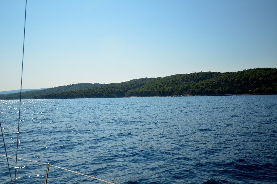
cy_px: 92
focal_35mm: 36
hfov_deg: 53.2
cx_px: 138
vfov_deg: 36.7
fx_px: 276
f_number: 4
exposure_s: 1/8000
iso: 450
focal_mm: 24
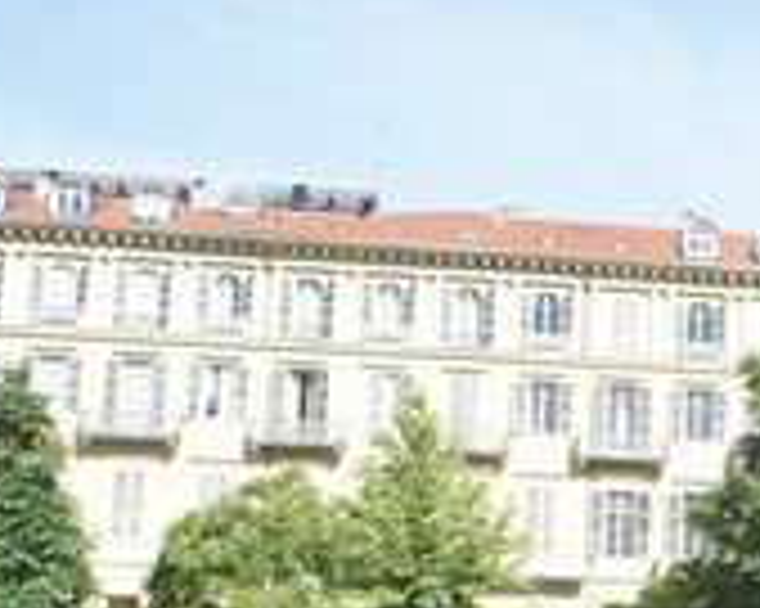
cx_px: 895
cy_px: 486
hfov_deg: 25.0
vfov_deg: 21.9
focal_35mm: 69
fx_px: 1551
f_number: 7.1
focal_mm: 18
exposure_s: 1/250
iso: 320
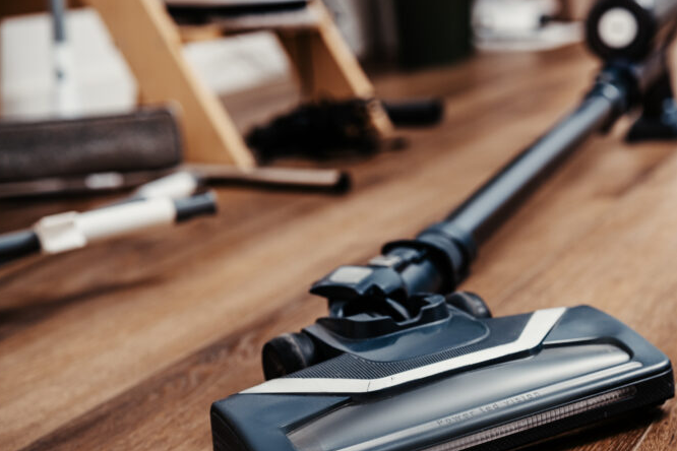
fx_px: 1185
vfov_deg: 21.6
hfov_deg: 31.5
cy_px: 246
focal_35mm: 63
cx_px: 473
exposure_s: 1/125
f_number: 2
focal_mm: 27
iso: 80
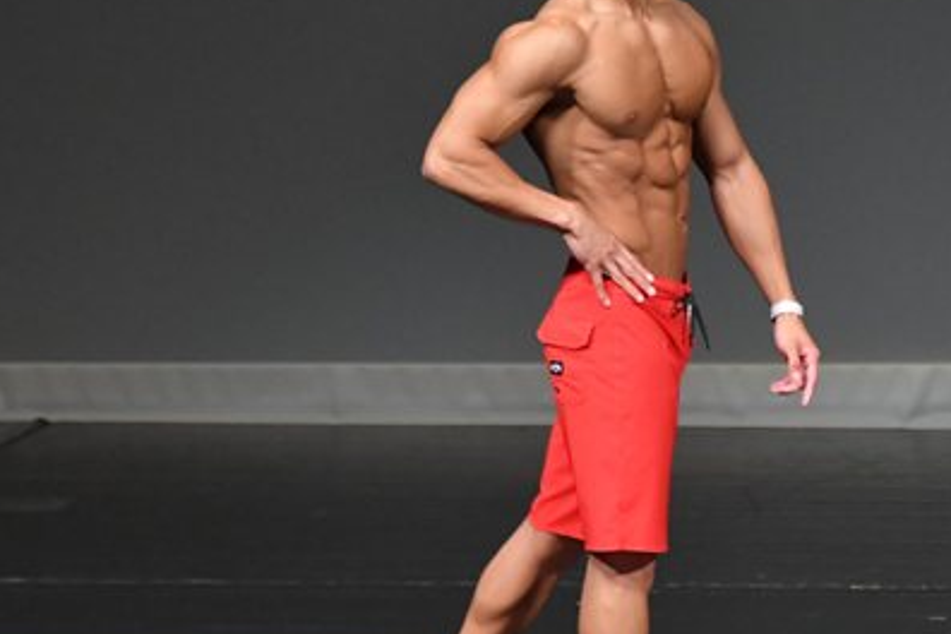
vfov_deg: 2.0
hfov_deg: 3.1
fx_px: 17830
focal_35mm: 675
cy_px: 315
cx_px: 892
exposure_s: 1/400
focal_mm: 230
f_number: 5.6
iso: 4000
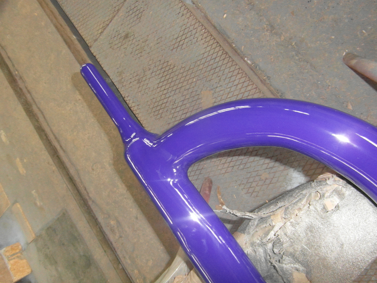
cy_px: 142
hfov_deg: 71.6
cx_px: 188
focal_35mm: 24
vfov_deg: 56.8
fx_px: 261
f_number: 3.2
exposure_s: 1/30
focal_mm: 4
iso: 400
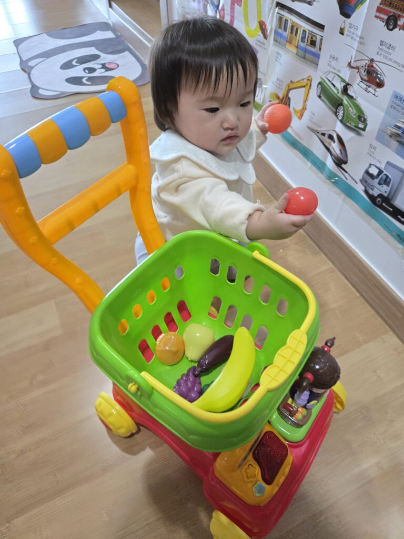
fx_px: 358
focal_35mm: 23
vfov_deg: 73.9
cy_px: 270
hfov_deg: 58.9
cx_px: 202
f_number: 1.8
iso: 500
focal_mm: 5.4
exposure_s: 1/60
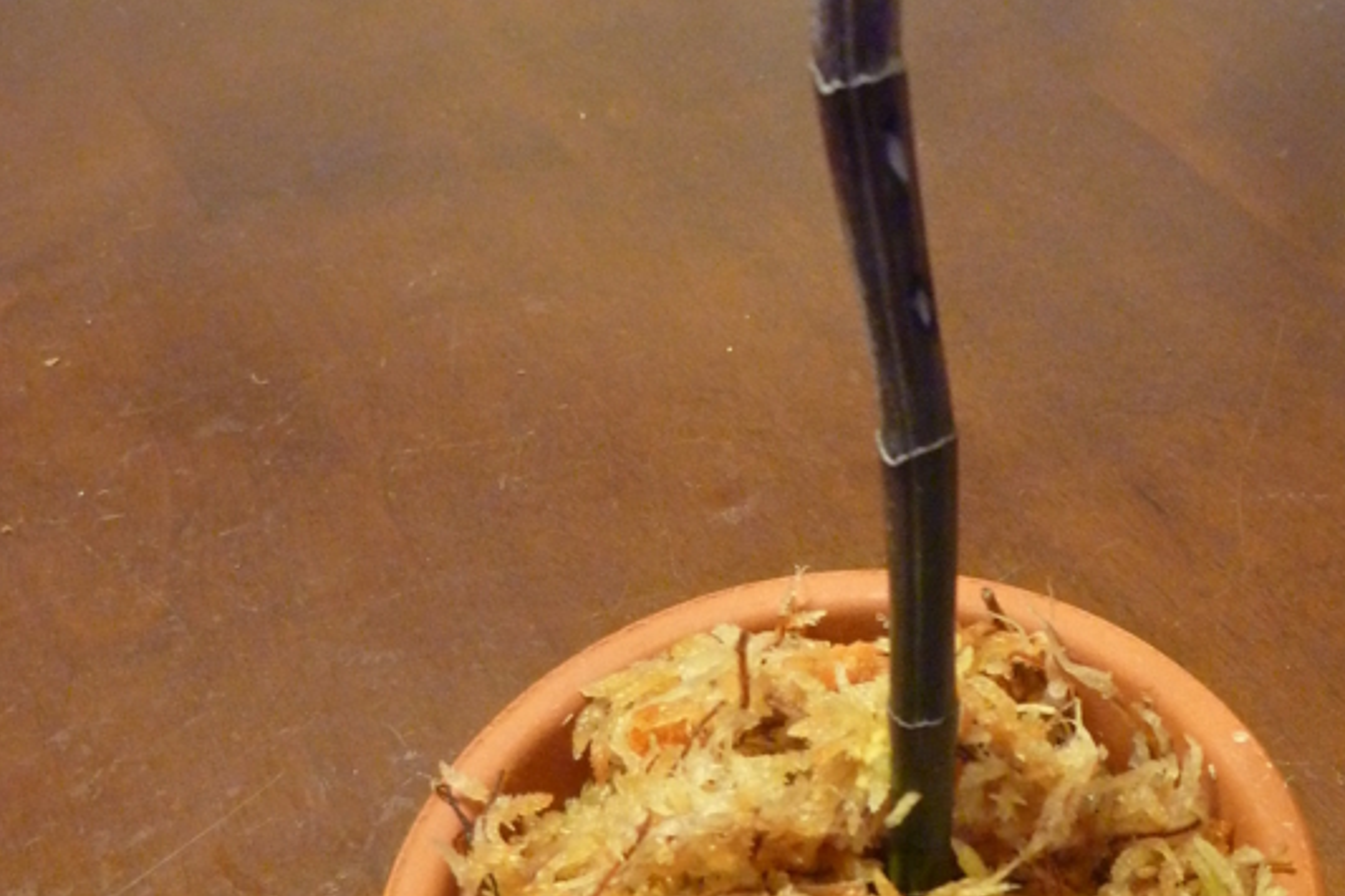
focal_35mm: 56
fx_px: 2091
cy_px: 555
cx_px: 898
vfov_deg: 24.1
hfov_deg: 35.3
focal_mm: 4.9
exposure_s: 1/15
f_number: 3.3
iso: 400
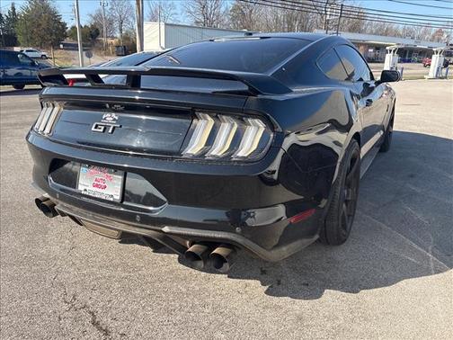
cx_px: 226
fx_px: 340
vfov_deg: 53.1
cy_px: 170
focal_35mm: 26
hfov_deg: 67.3
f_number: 1.6
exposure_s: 1/1706
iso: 50
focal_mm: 5.96
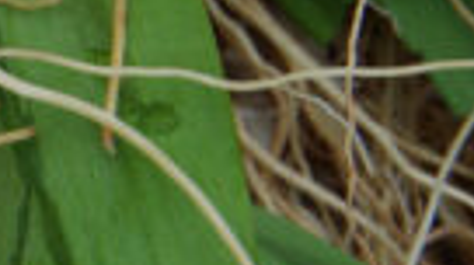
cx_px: -774
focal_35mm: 259
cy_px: 153
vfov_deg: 4.7
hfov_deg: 7.6
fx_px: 3250
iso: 100
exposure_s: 1/100
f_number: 9
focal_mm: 28
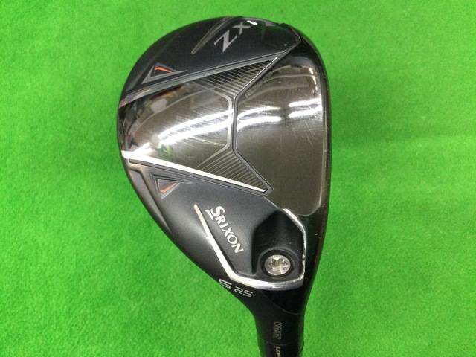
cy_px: 178
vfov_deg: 45.4
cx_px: 238
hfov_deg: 58.4
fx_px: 426
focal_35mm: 31
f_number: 2.4
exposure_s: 1/30
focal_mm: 3.3
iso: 250
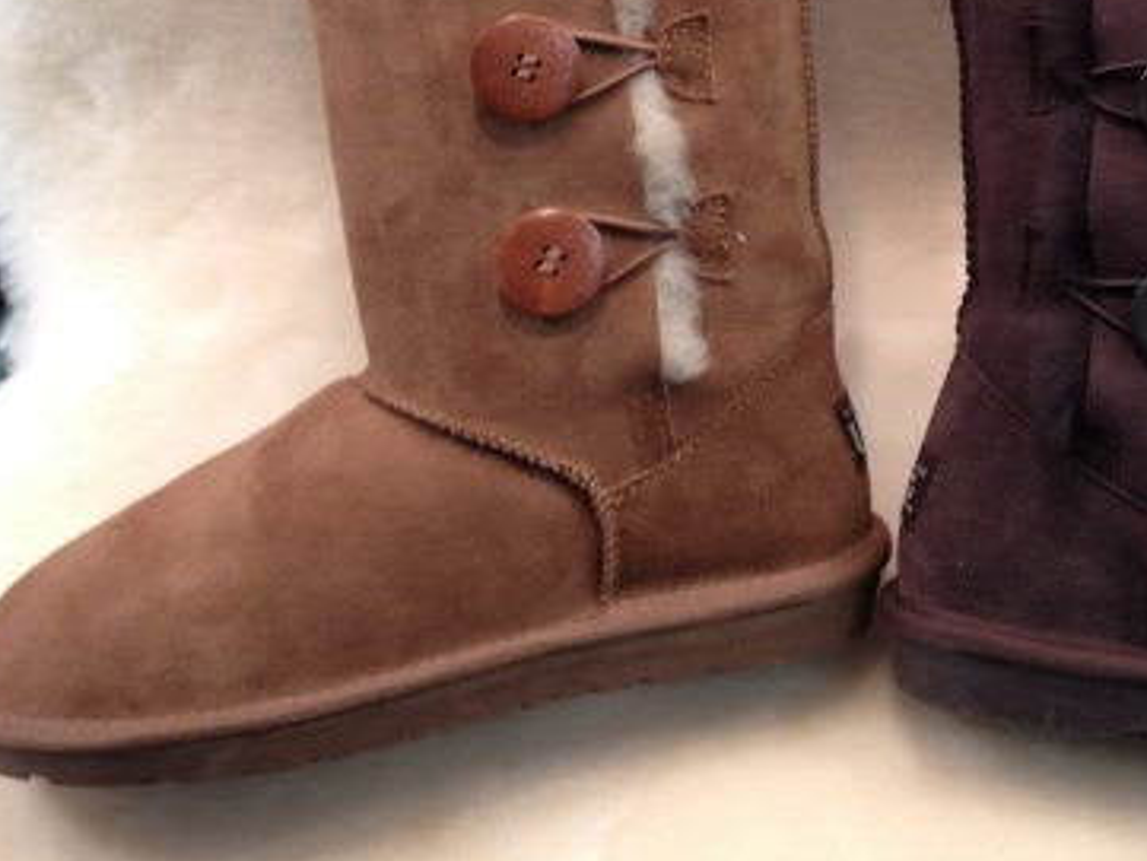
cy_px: 181
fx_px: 2055
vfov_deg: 23.3
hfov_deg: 30.6
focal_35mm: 62
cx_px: 877
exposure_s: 1/25
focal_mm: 4.28
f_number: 2.4
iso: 64
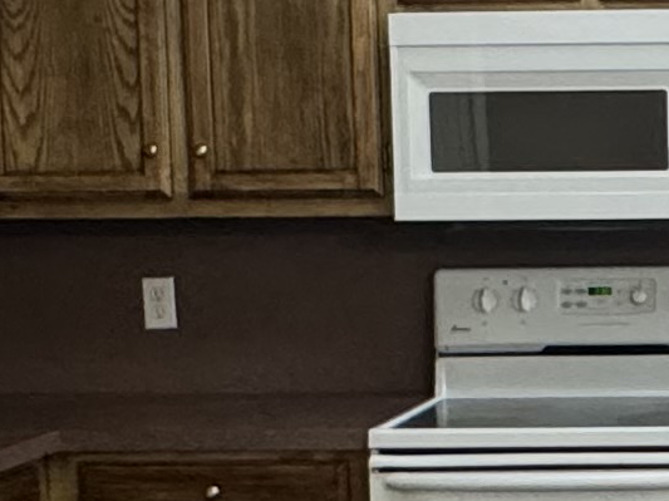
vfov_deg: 13.9
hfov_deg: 17.4
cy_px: 368
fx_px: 2047
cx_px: 879
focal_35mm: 106
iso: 320
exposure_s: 1/120
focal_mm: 2.22
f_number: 2.2
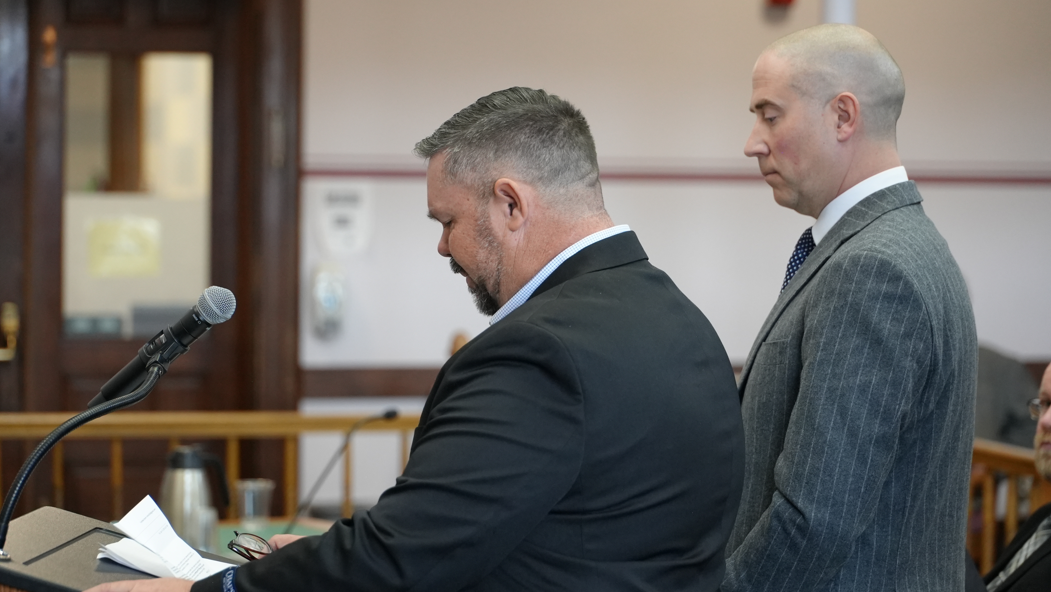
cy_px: 317
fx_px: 3428
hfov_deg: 17.4
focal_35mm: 123
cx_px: 525
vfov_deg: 9.9
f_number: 4
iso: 5000
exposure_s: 1/160
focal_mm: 117
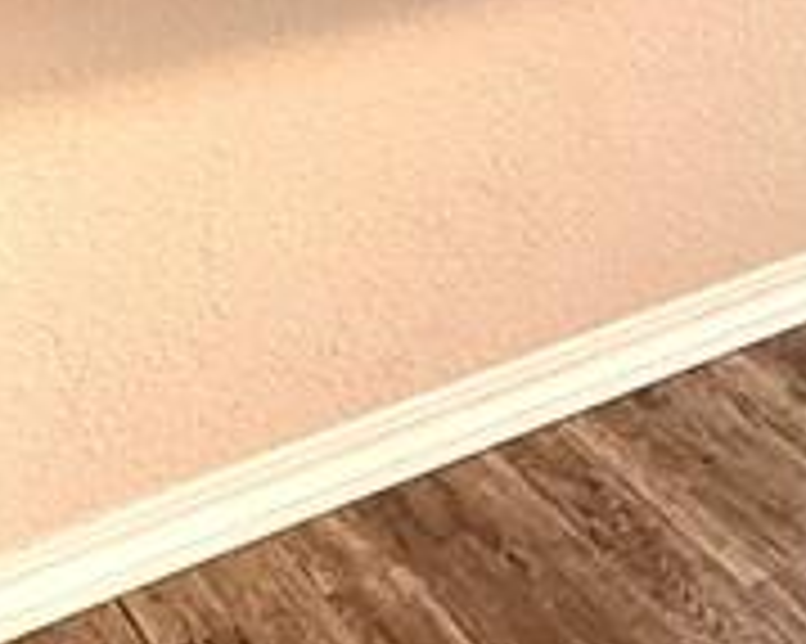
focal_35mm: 78
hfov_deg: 24.3
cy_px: -547
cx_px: 270
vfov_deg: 16.2
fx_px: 1860
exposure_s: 1/99
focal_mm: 2.22
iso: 250
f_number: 2.2
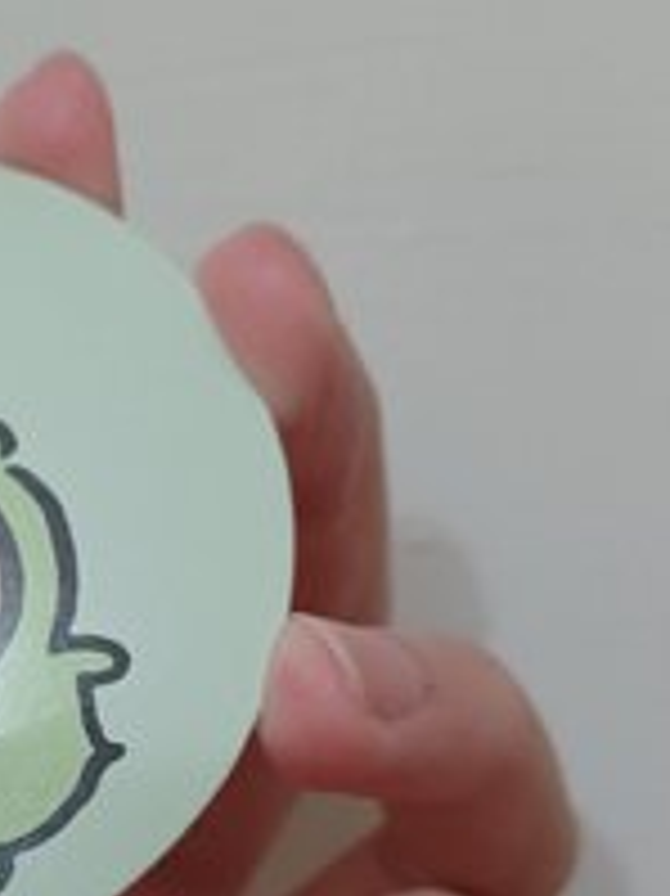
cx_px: 4
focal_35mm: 67
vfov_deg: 28.3
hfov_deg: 21.2
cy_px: 732
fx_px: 1731
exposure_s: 1/30
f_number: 1.8
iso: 320
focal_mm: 4.6
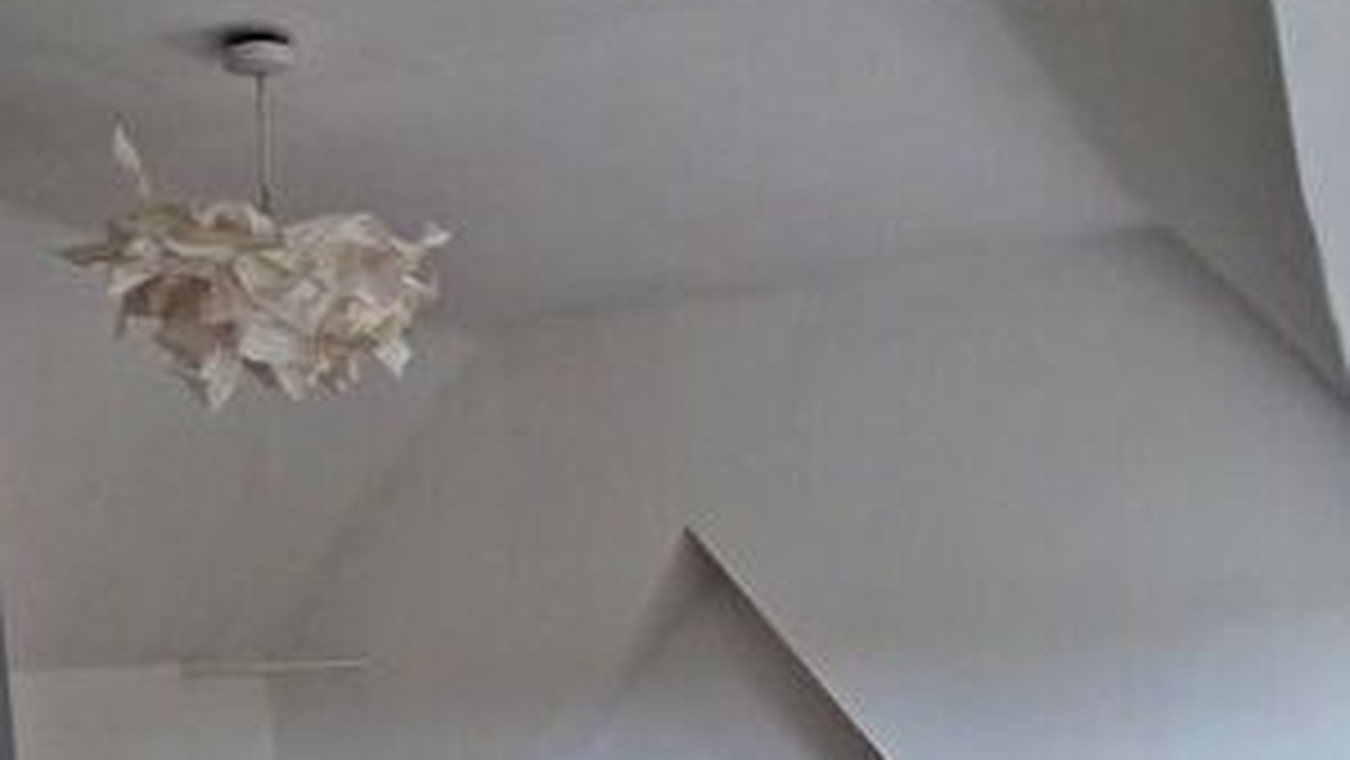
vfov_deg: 29.3
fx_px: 1182
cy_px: 969
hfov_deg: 58.9
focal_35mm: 33
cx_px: 531
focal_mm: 2.2
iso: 64
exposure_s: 1/50
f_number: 2.2
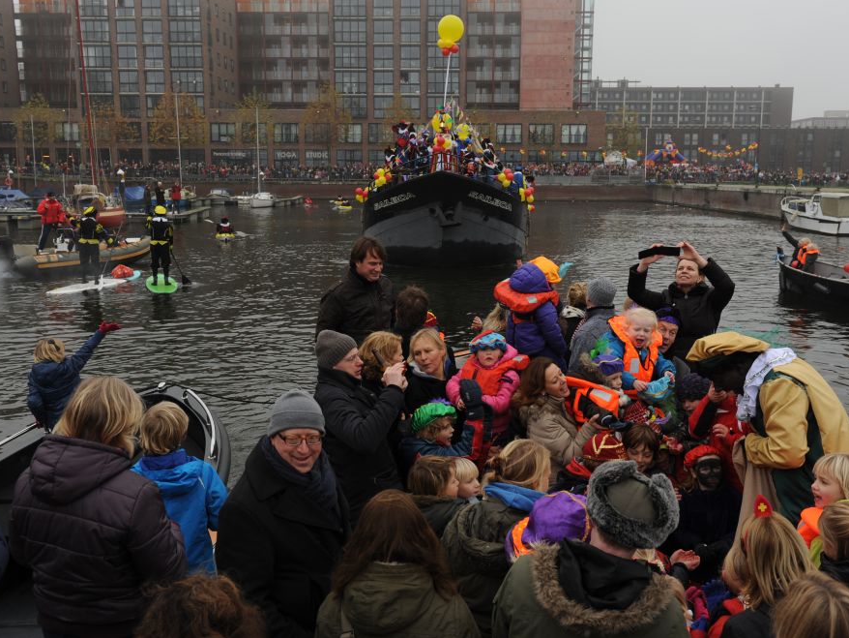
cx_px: 440
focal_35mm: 35
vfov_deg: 40.7
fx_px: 859
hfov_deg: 52.6
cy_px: 321
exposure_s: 1/160
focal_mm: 32
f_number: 6.3
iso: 200
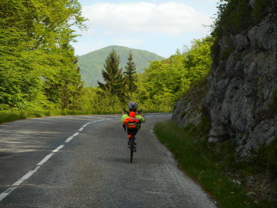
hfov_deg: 14.7
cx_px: 138
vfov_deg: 11.1
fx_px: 1072
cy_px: 104
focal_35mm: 134
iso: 80
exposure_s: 1/200
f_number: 6.1
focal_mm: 23.9
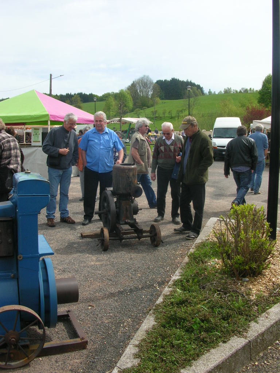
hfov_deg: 40.7
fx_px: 377
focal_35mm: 35
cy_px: 186
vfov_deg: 52.6
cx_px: 140
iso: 50
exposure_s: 1/233
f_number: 5.6
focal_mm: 5.8
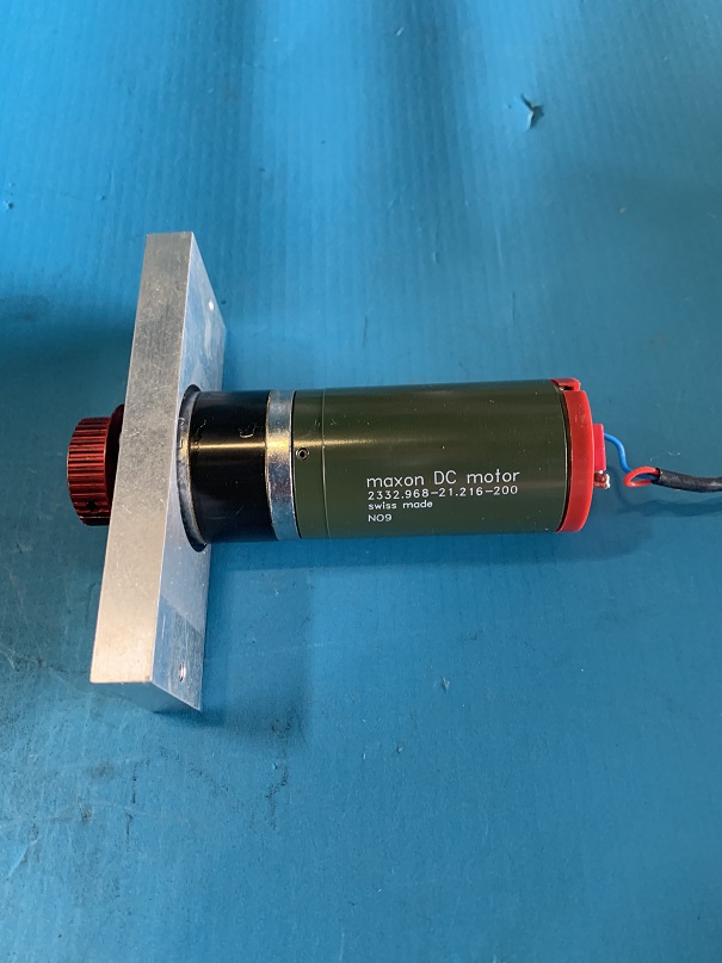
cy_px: 482
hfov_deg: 53.1
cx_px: 361
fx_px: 723
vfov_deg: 67.3
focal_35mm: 26
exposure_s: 1/60
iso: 320
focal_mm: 4.25
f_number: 1.8
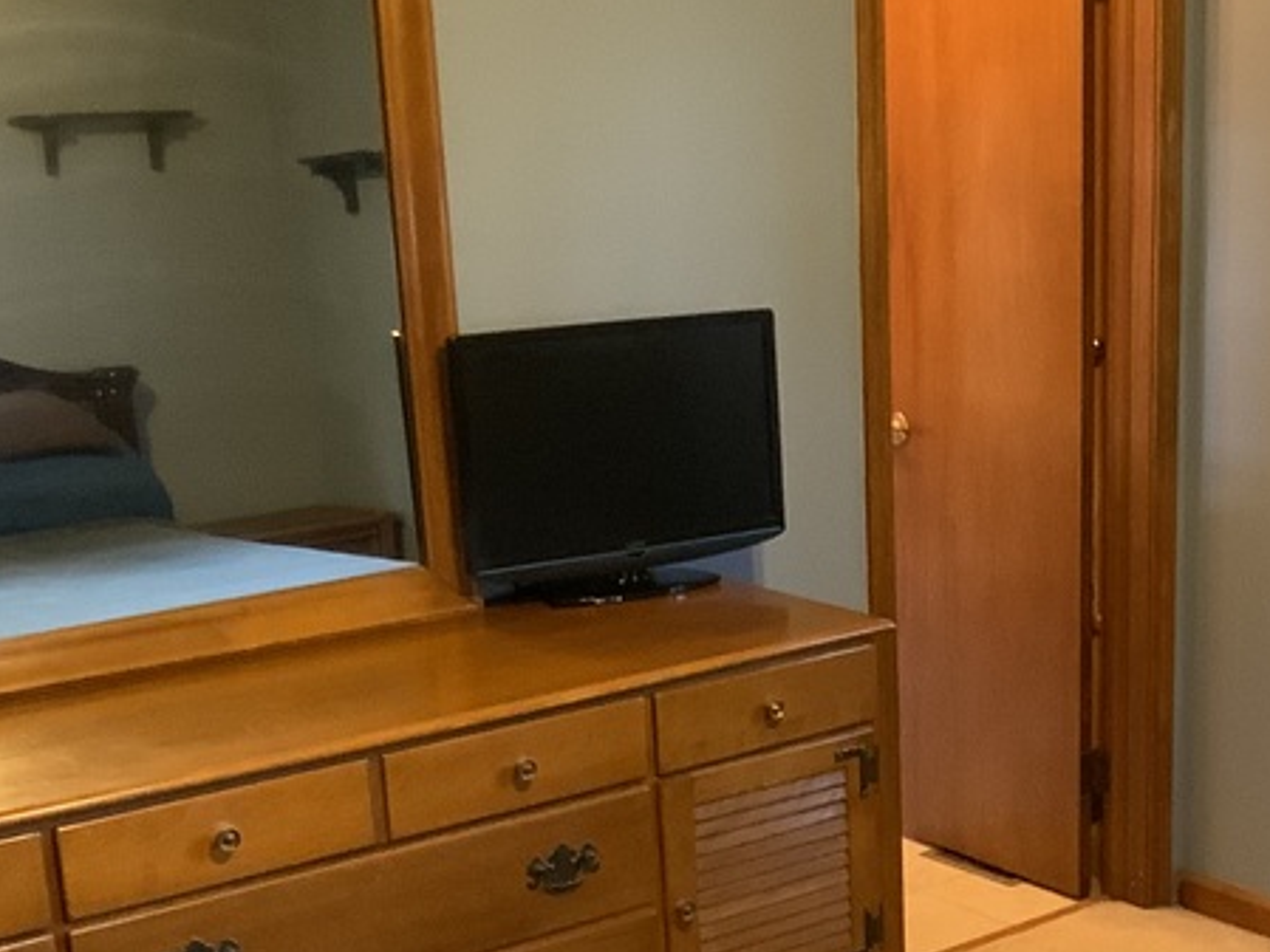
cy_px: 768
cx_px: 1148
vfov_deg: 15.8
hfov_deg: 20.6
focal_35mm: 93
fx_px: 3413
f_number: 1.8
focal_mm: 3
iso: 250
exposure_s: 1/40
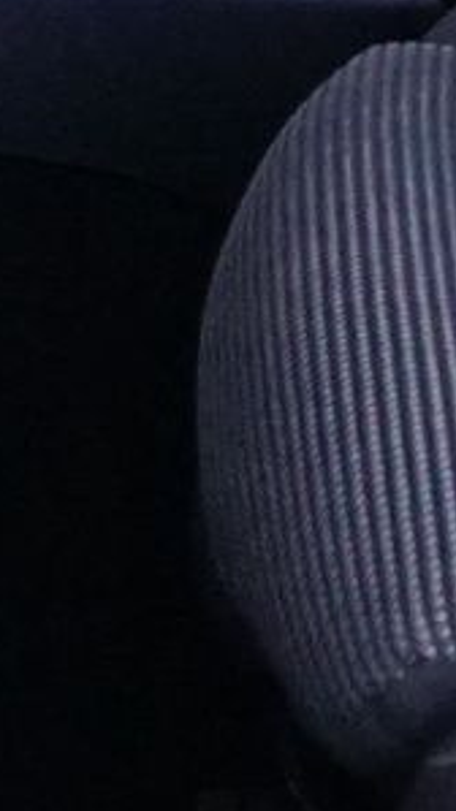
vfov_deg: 8.5
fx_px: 5271
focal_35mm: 245
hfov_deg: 4.8
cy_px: -655
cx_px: 1116
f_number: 3.5
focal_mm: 28
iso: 2500
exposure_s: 1/60
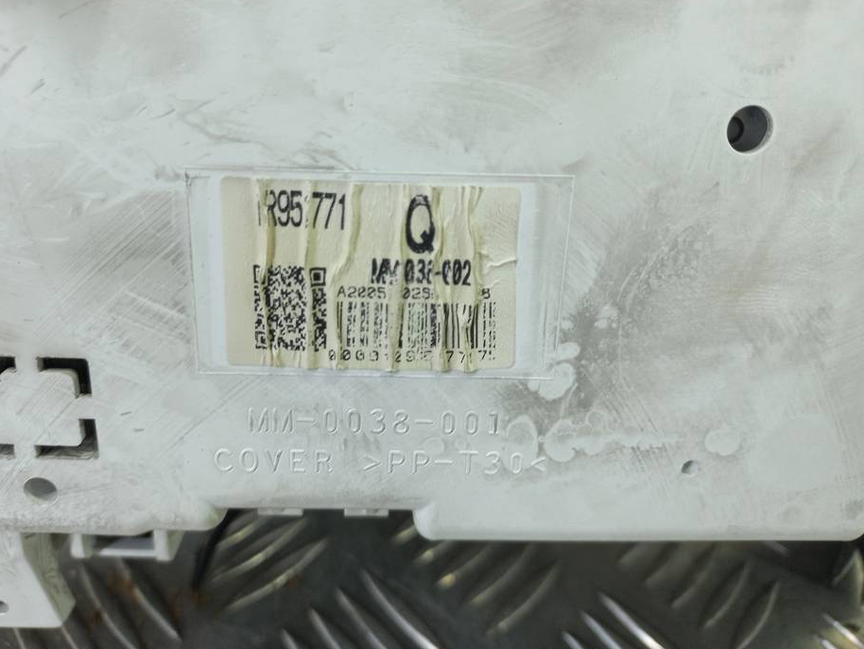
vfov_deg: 49.7
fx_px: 699
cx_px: 395
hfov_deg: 63.3
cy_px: 292
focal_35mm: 28
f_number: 1.8
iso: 50
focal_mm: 4.6
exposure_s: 1/50
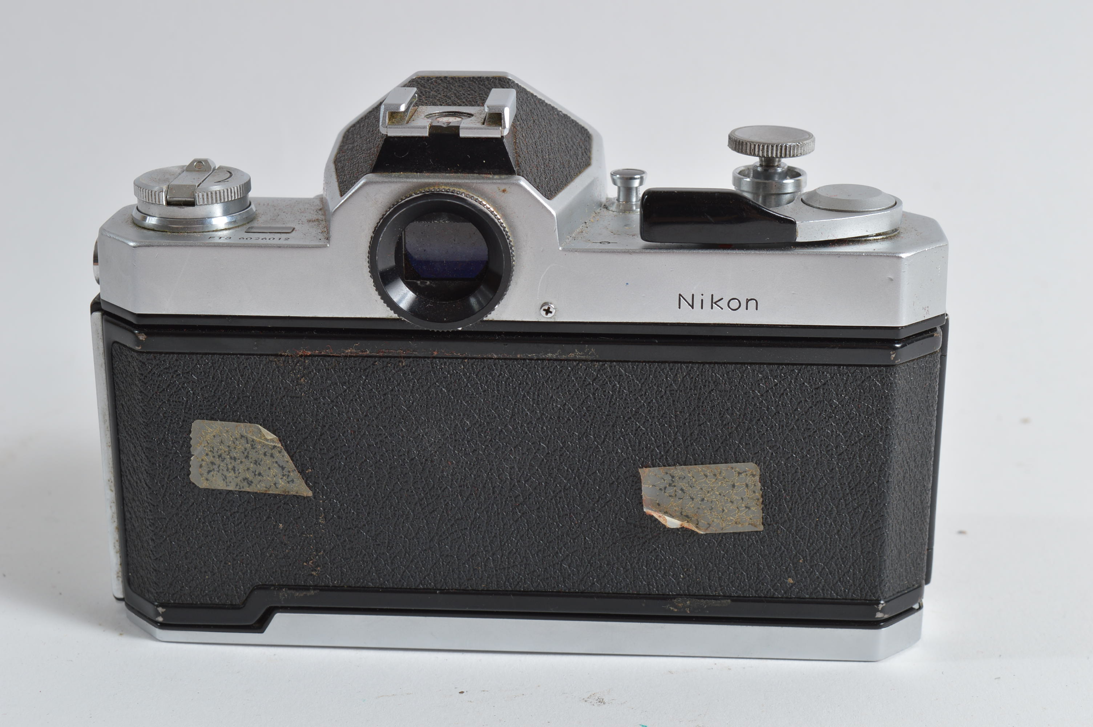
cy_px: 364
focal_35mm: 63
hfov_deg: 31.9
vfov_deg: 21.5
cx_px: 546
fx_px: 1911
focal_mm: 42
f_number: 11
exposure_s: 1/100
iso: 100
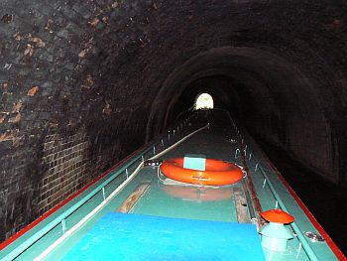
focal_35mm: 36
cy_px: 130
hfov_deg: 51.3
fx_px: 361
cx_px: 174
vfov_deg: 39.7
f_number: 2.8
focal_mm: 6
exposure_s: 1/30
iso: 400
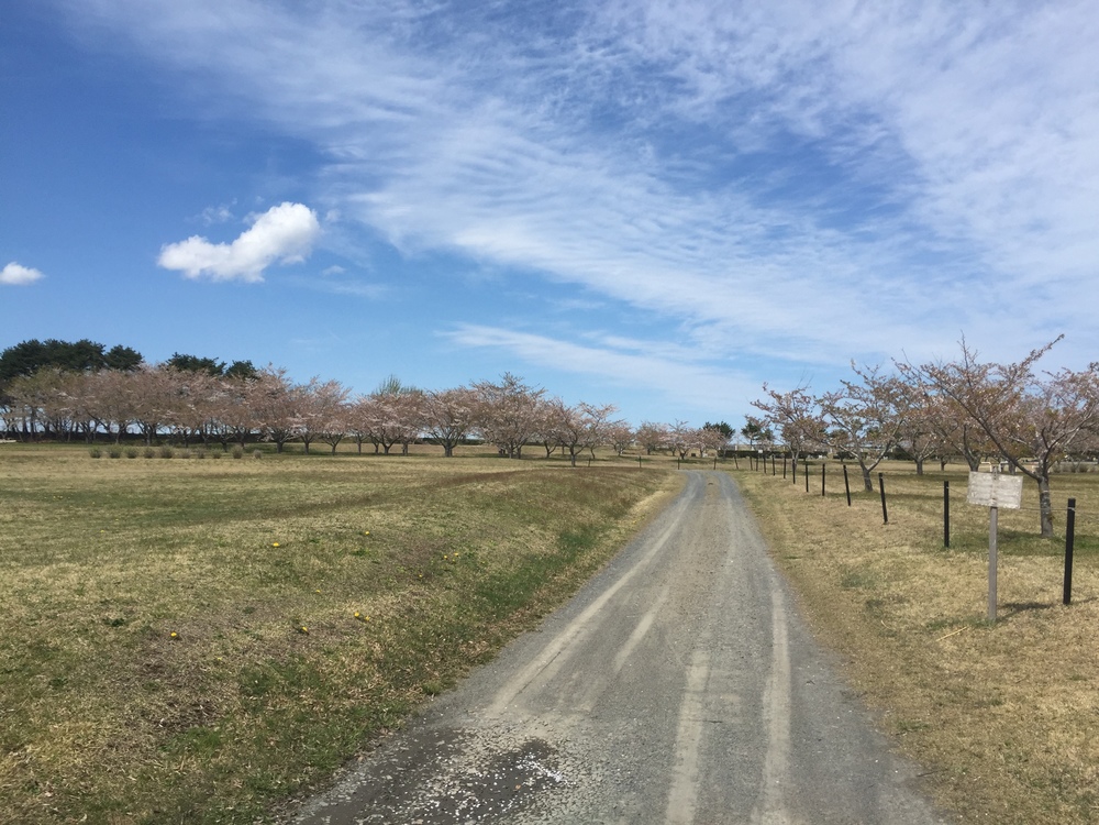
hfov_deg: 61.7
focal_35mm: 29
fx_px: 921
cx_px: 550
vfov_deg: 48.2
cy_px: 412
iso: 32
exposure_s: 1/2825
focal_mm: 4.15
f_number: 2.2
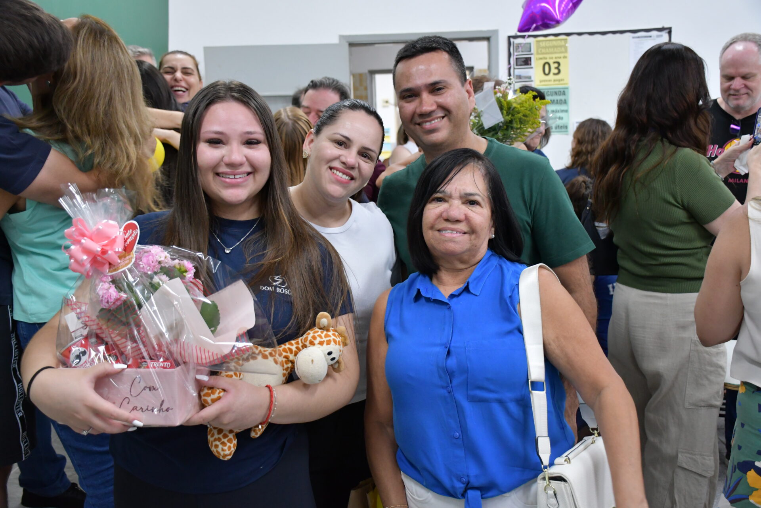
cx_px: 380
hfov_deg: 53.1
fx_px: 761
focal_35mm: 36
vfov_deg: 36.9
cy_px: 254
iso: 2200
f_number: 3.8
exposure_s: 1/125
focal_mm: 24
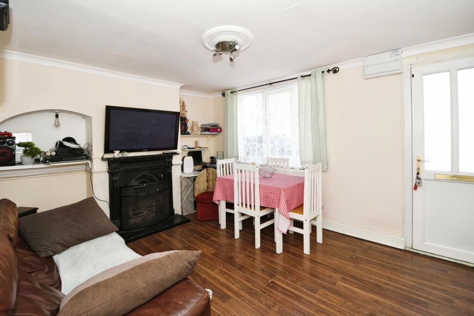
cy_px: 158
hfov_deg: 100.4
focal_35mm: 15
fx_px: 198
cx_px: 237
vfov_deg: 77.3
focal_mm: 10
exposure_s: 1/60
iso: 125
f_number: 4.5
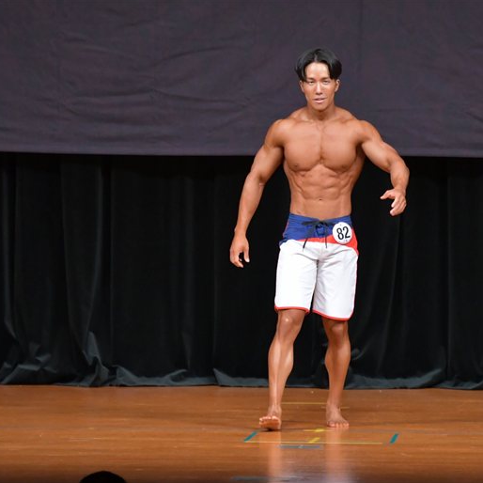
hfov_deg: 5.1
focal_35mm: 346
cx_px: 293
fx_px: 5462
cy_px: 242
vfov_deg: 5.1
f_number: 5.6
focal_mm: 180
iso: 5000
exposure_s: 1/400
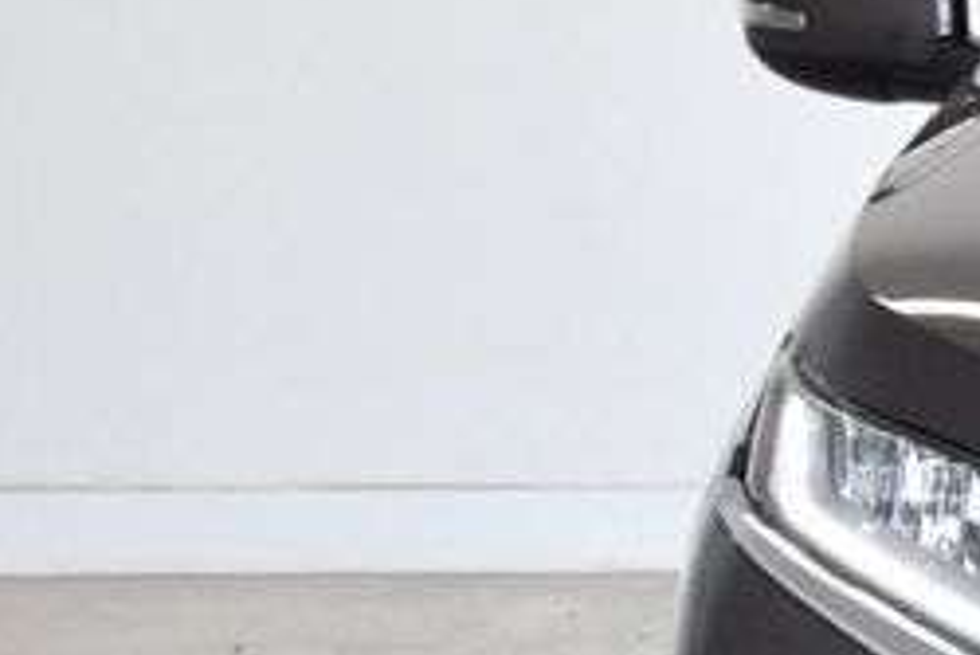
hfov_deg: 10.3
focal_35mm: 184
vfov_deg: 7.5
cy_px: 553
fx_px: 5012
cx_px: 1929
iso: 2500
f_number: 9
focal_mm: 30
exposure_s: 1/320
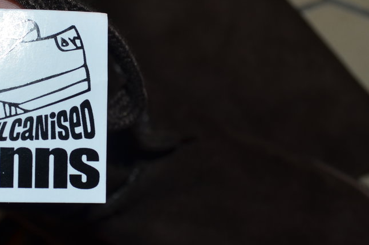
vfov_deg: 19.4
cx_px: 57
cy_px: 111
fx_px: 716
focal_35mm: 70
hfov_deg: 28.1
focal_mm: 20
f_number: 5.6
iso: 200
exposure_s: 1/30
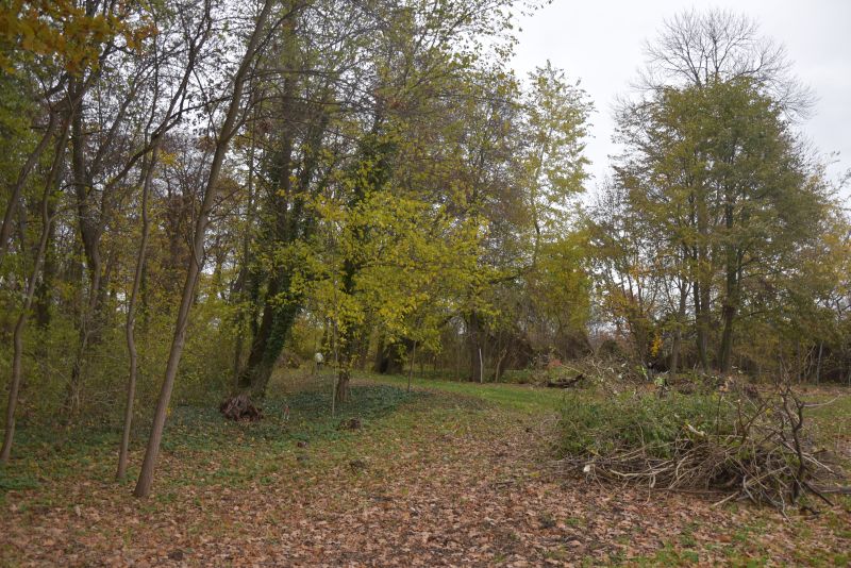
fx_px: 638
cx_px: 426
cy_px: 284
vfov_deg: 48.0
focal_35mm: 27
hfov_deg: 67.4
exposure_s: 1/100
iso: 100
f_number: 3.5
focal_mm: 18
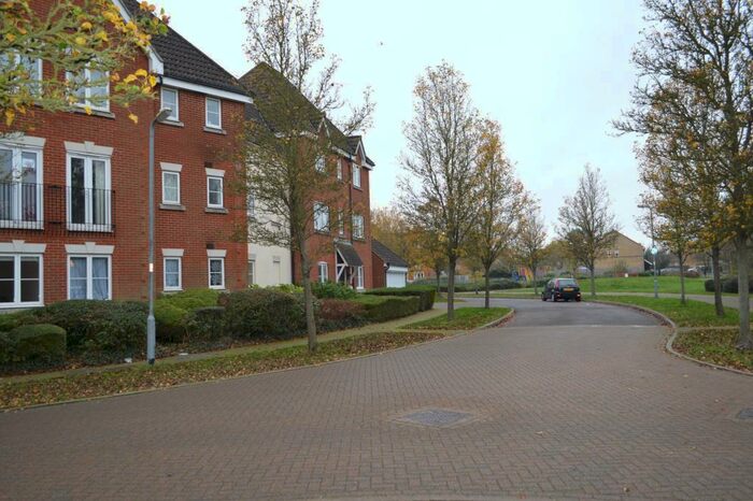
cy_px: 250
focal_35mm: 27
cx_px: 376
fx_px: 564
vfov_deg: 47.9
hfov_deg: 67.4
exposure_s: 1/125
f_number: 4
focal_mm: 18
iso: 280
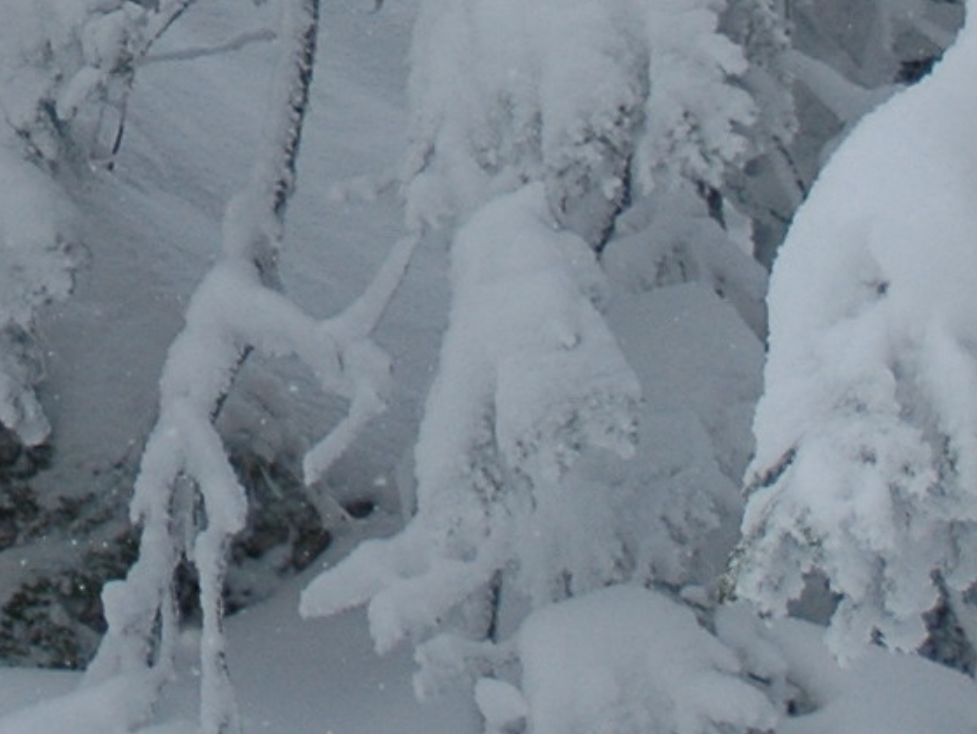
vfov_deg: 4.5
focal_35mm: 326
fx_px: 9205
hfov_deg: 6.0
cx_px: -777
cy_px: -603
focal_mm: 42
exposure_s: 1/2000
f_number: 4.8
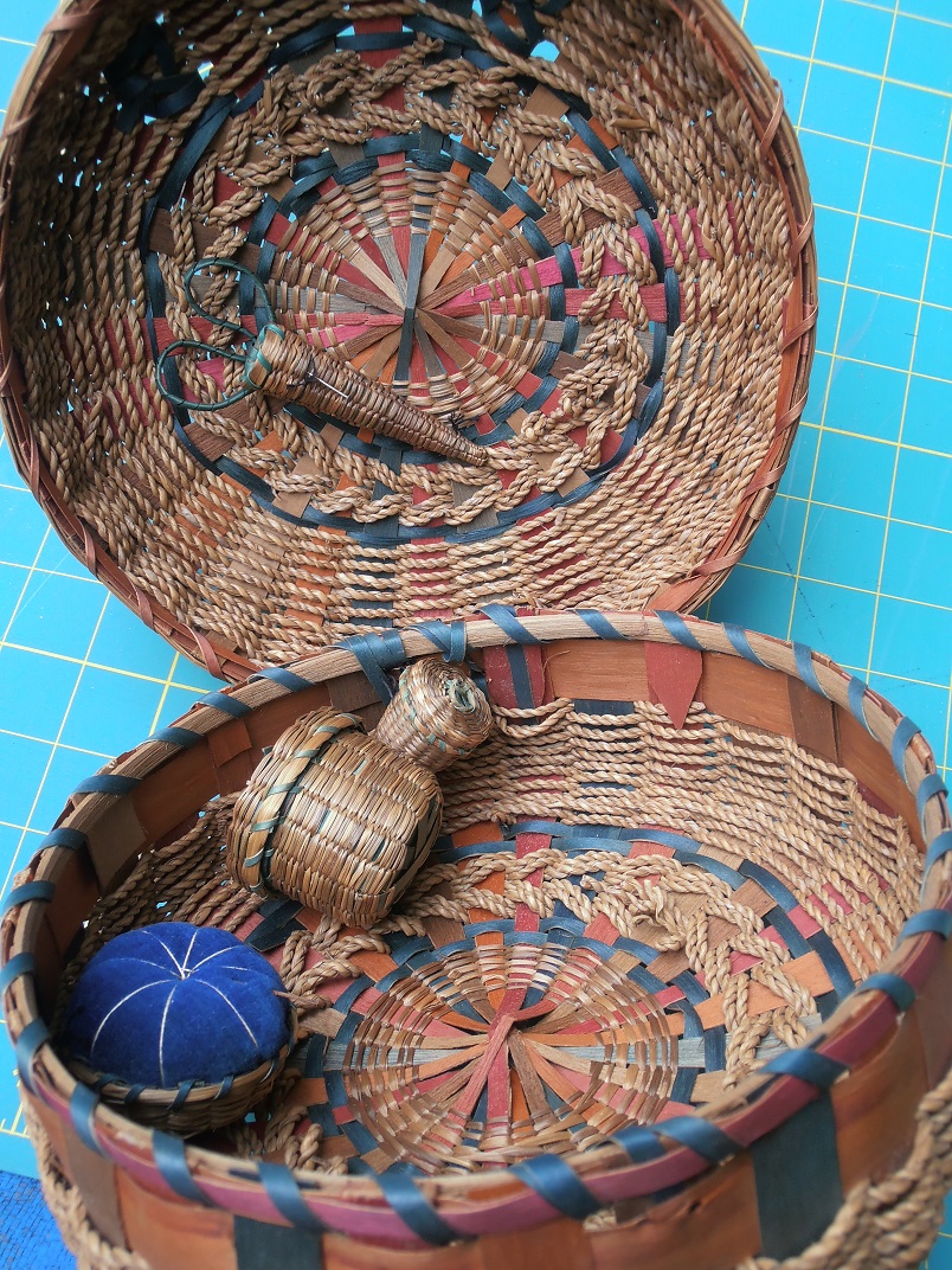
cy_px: 635
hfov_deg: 42.9
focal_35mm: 33
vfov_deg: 55.4
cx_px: 476
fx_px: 1210
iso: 80
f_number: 3.6
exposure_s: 1/40
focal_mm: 5.93
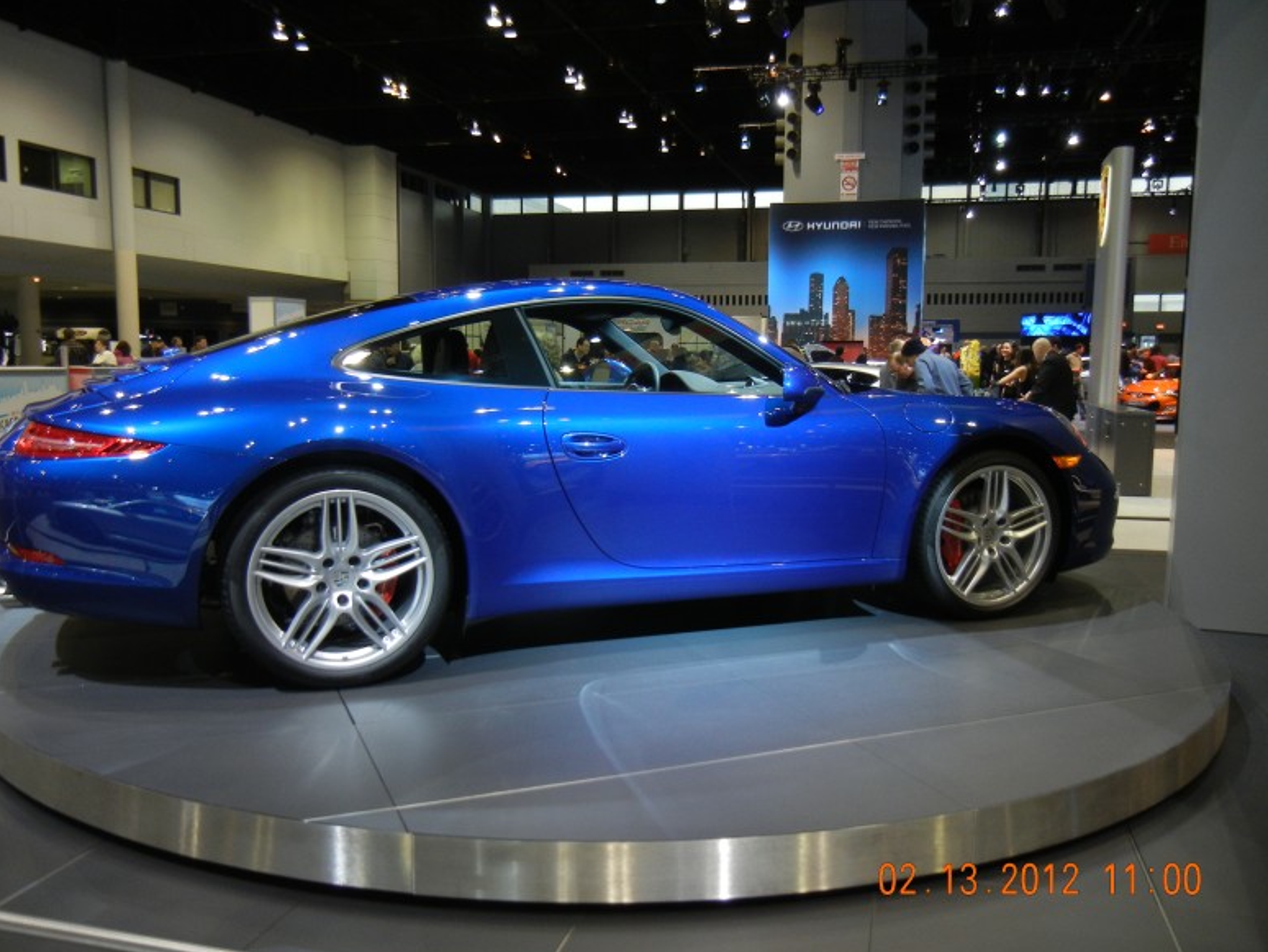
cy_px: 490
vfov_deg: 45.5
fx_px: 1136
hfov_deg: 58.3
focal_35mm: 31
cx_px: 626
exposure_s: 1/60
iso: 276
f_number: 3.5
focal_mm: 5.4
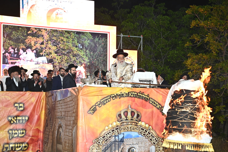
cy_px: 76
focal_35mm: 58
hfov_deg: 34.5
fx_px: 367
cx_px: 114
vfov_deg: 23.4
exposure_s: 1/100
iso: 1600
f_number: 5.6
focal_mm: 58
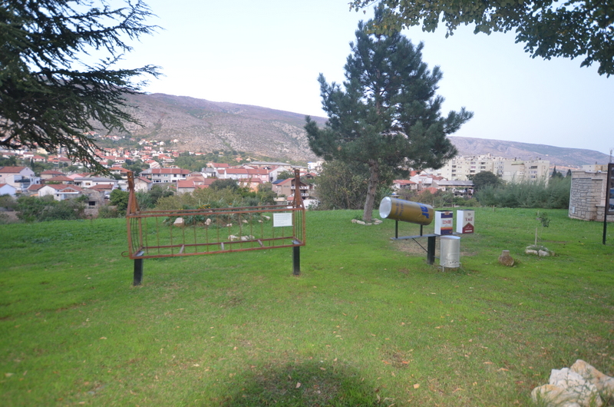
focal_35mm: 18
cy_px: 204
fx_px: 306
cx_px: 307
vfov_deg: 67.2
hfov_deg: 90.1
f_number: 4
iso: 400
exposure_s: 1/60
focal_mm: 12
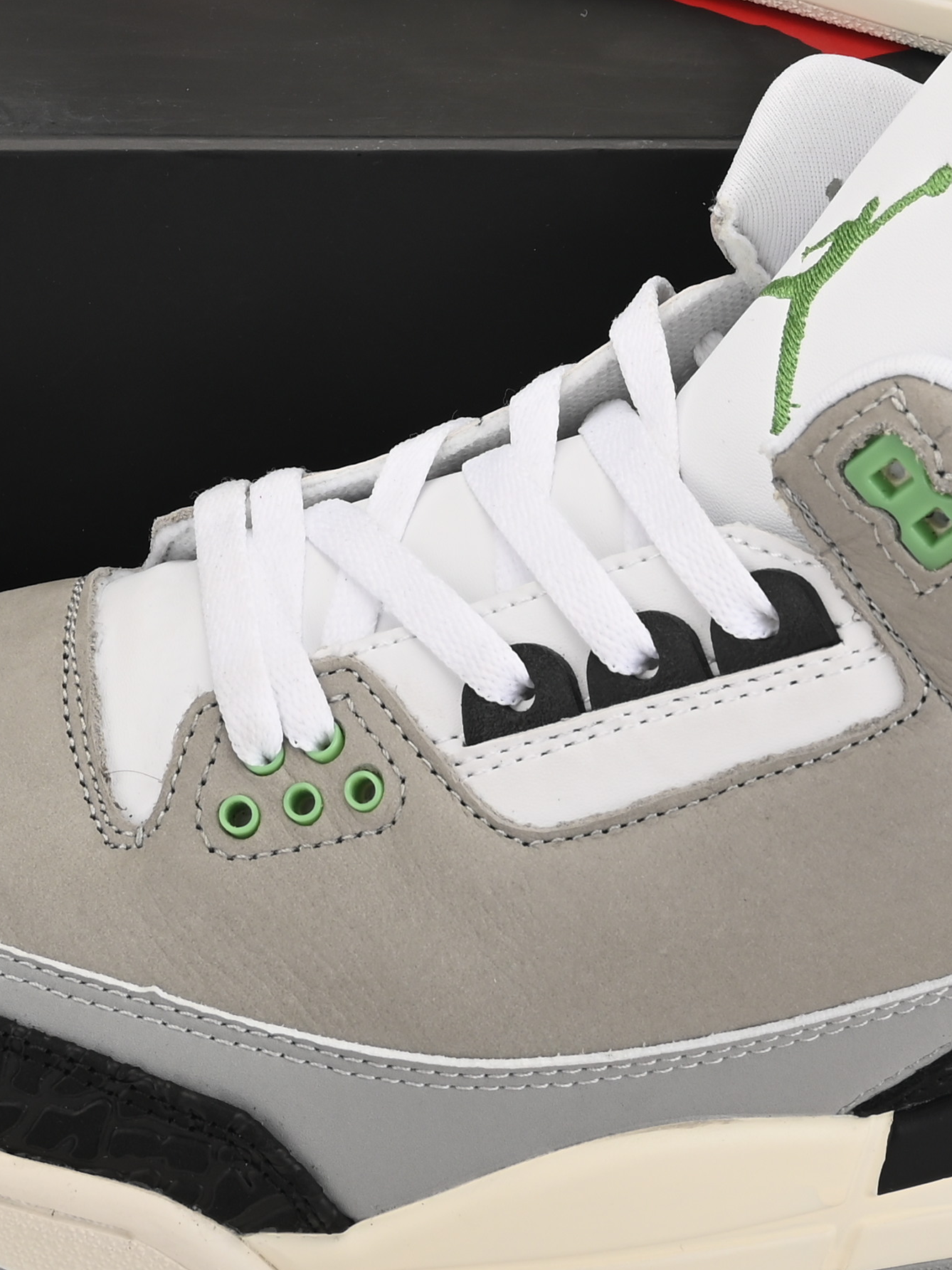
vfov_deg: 16.1
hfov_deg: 12.3
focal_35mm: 120
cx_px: 414
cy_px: 48
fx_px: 4400
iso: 100
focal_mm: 37
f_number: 13
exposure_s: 1/200
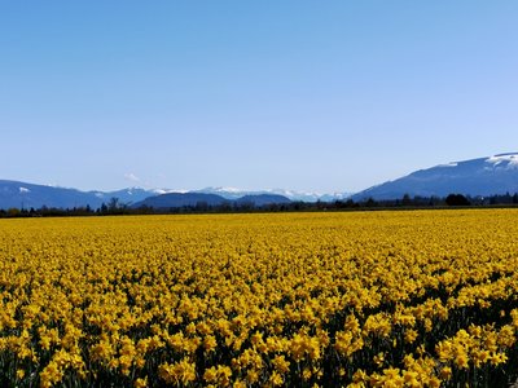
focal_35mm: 70
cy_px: 194
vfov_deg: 21.0
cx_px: 259
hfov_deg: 27.8
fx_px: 1047
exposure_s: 1/320
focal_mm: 35
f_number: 9
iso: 100
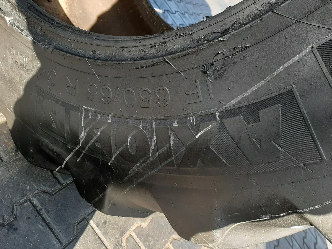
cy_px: 124
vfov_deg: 53.1
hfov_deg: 67.3
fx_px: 249
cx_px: 166
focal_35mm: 26
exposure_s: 1/120
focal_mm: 3.93
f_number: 1.7
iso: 40
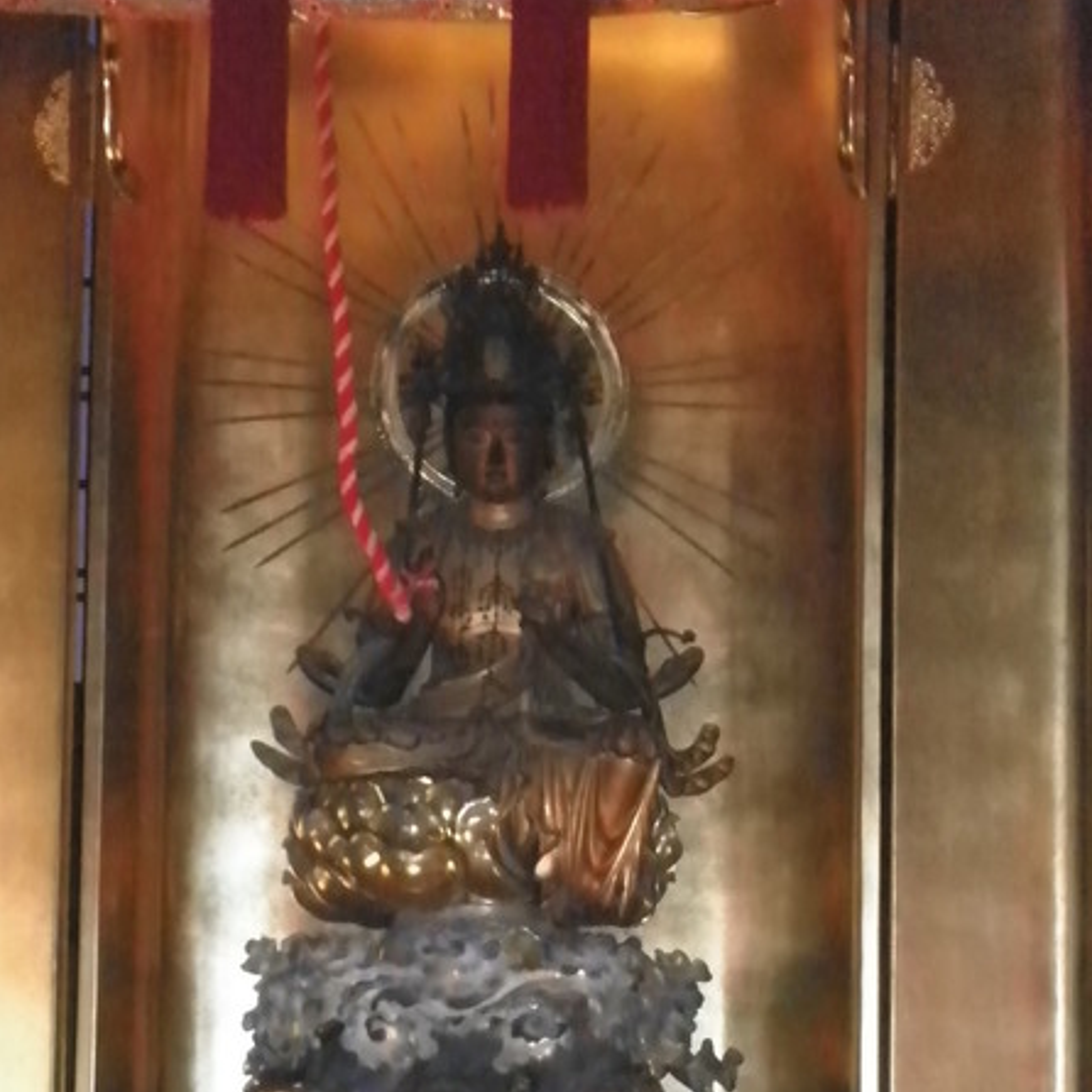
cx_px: 480
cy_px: 744
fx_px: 5496
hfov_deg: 11.3
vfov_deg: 11.3
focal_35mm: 154
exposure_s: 1/125
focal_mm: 19.6
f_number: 5.9
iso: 1000
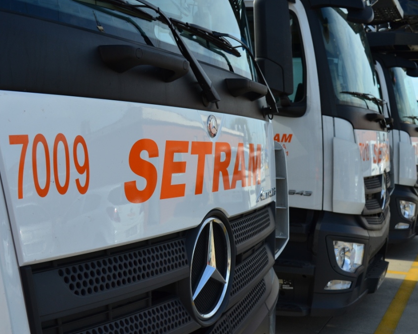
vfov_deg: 31.5
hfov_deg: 38.7
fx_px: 594
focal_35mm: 48
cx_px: 190
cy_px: 166
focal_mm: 28
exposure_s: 1/640
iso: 400
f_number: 7.1
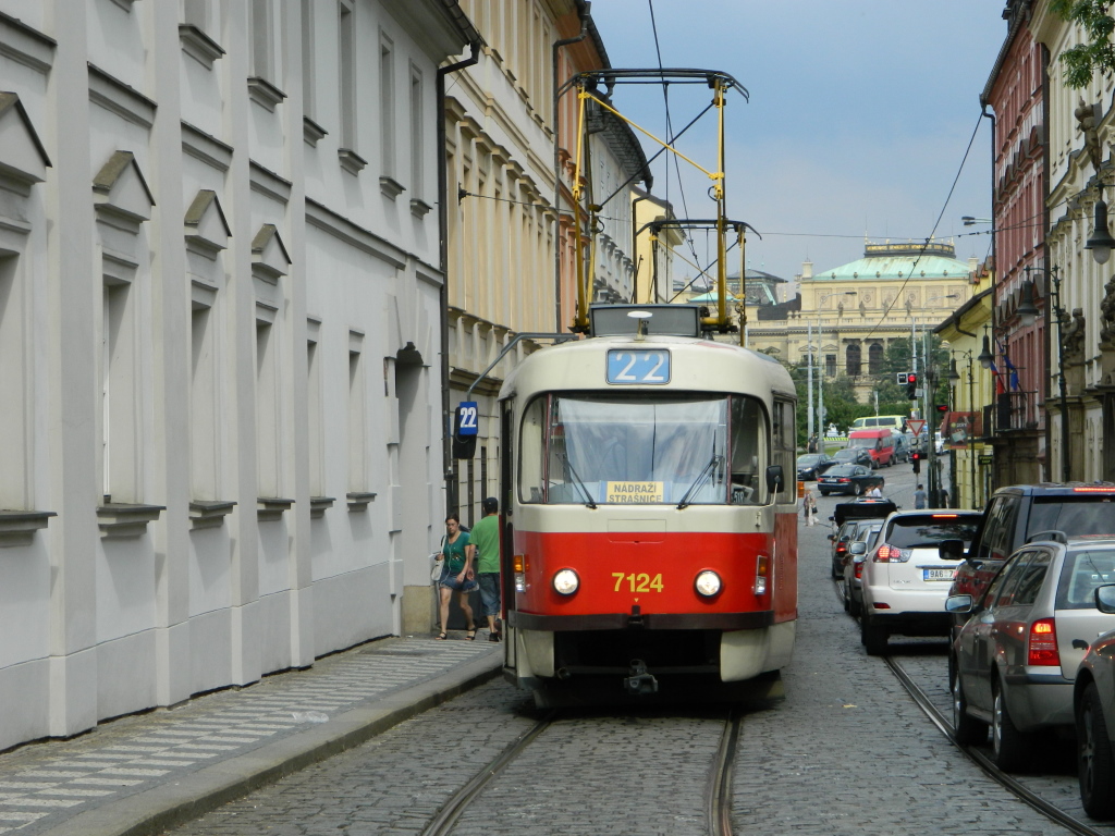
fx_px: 3318
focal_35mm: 103
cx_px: 558
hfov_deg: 19.1
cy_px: 418
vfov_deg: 14.4
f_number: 4.5
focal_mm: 18.6
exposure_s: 1/500
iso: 110
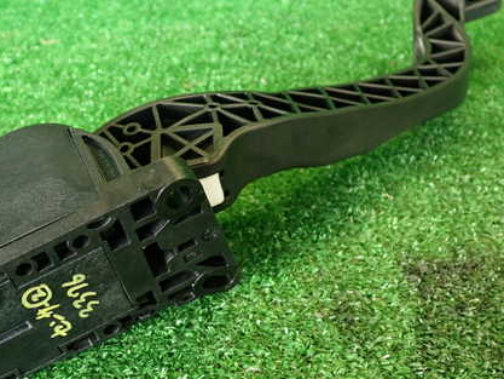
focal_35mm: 46
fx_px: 670
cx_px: 190
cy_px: 176
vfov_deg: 31.5
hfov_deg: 40.9
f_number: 2.4
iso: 250
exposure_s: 1/30
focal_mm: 5.79
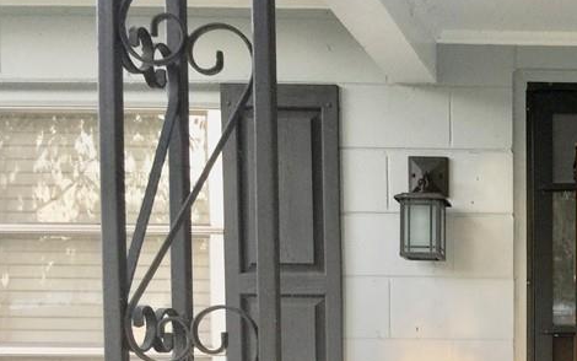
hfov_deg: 28.1
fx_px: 1054
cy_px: 436
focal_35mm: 67
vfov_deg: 18.4
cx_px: 621
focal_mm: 4.15
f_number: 2.2
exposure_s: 1/30
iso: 32
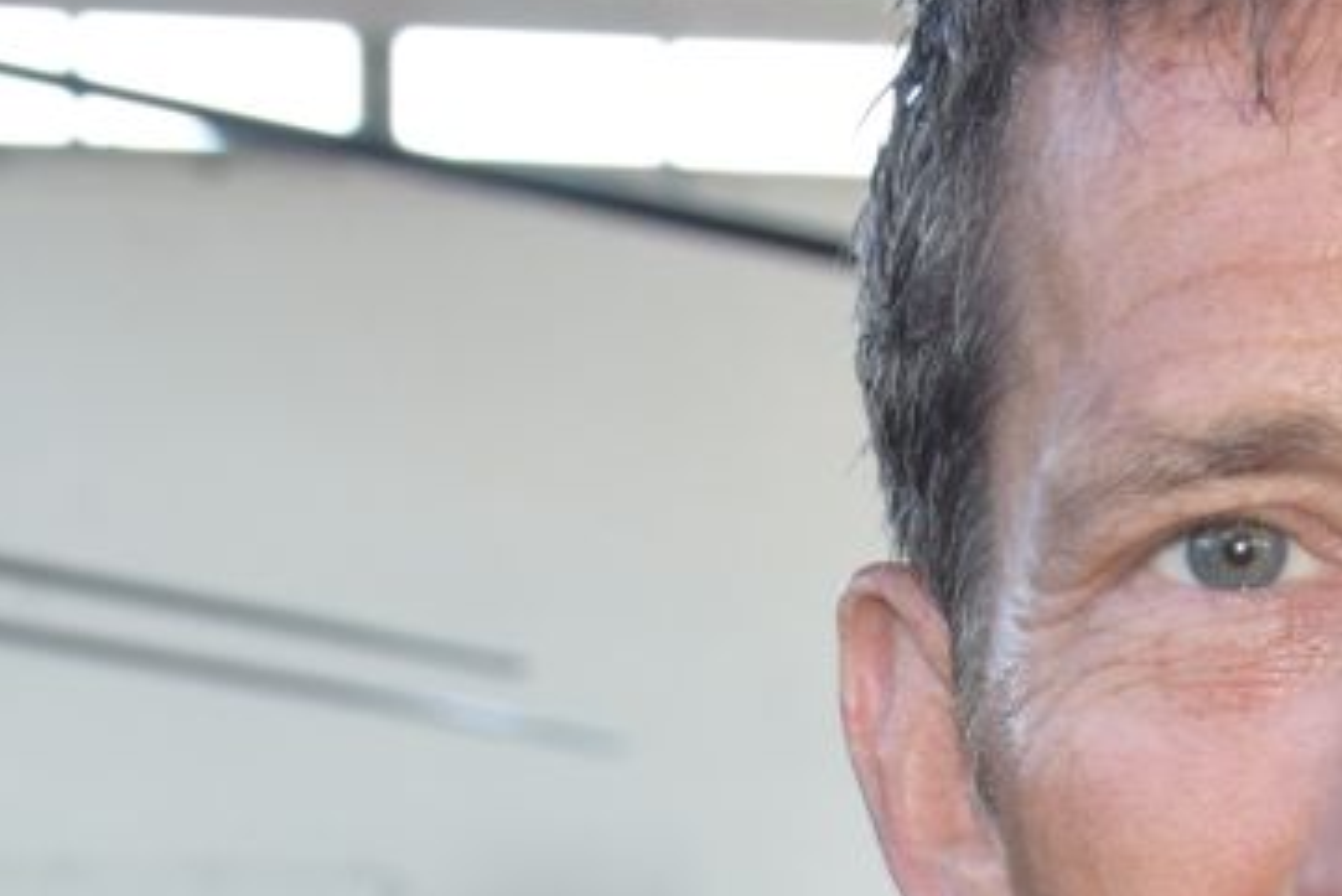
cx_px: 1357
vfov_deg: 7.8
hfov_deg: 11.7
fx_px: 6451
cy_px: 1307
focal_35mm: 173
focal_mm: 26
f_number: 5.6
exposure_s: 1/125
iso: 800
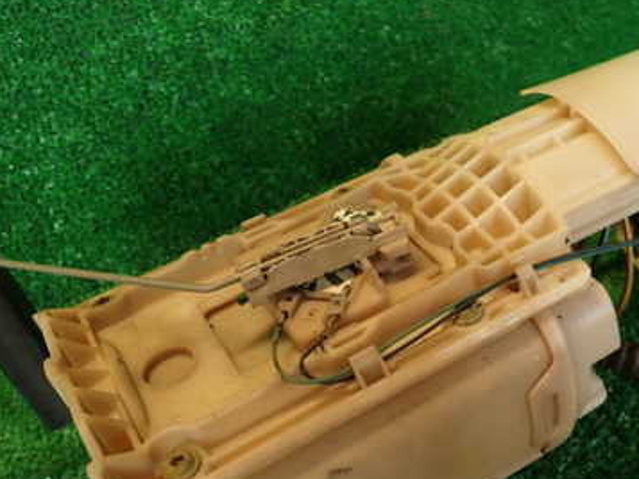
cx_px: 417
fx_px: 776
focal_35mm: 42
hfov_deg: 44.2
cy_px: 320
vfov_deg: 34.1
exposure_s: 1/60
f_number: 2
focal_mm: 4.5
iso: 200
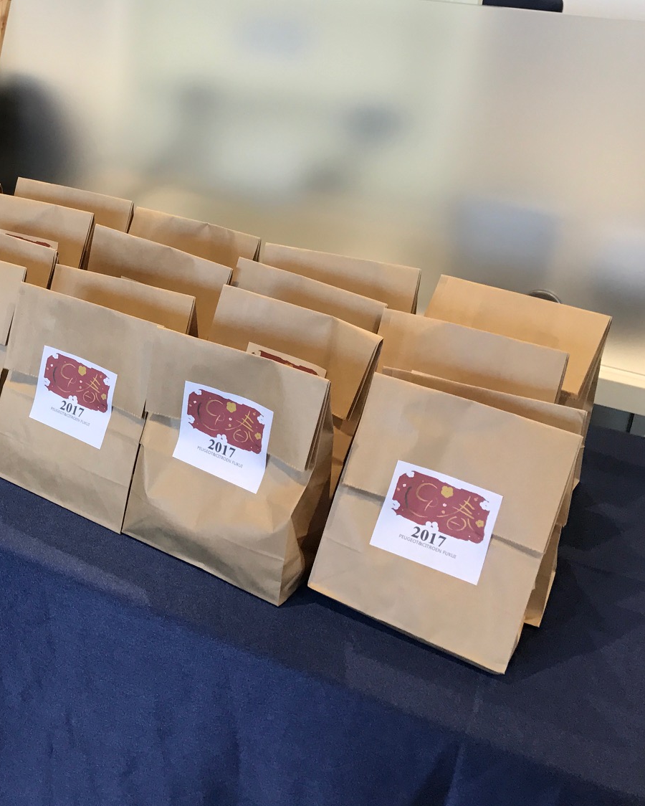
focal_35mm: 49
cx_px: -49
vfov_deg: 37.6
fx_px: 1169
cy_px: 267
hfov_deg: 28.3
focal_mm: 3.99
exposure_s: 1/60
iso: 32
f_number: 1.8
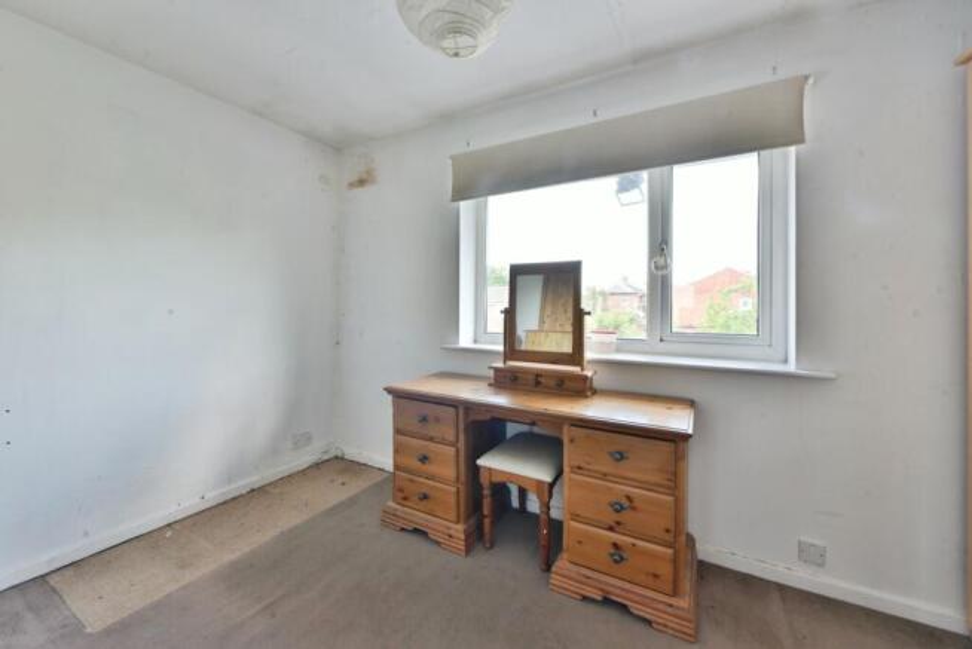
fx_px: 378
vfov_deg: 81.3
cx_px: 486
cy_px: 324
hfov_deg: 104.2
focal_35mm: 14
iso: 560
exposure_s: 1/15
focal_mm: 14
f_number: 11
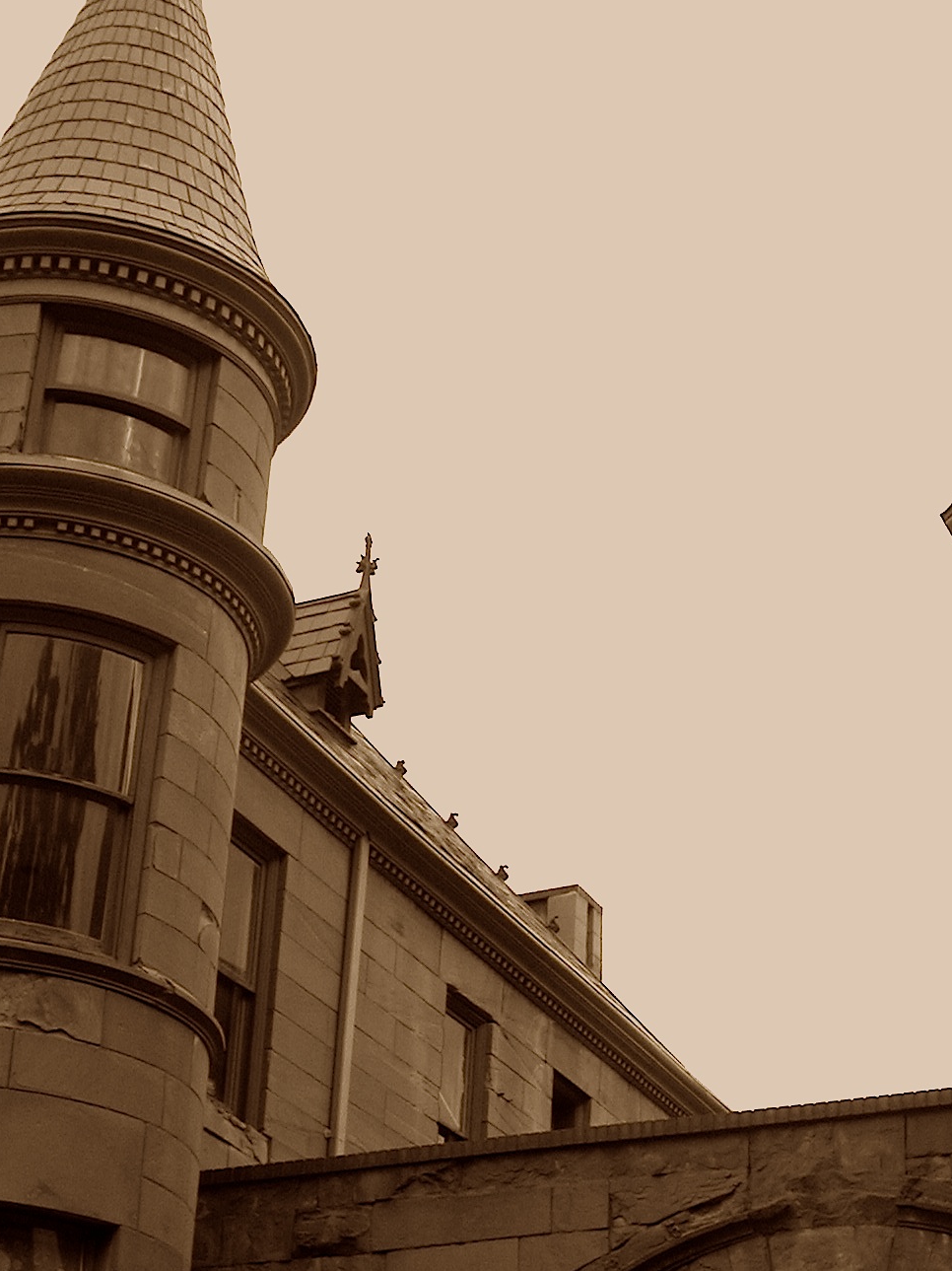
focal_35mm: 67
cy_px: 1051
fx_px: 2458
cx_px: 756
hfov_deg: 21.7
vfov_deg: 28.3
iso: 100
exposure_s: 1/280
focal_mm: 7.85
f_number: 6.7
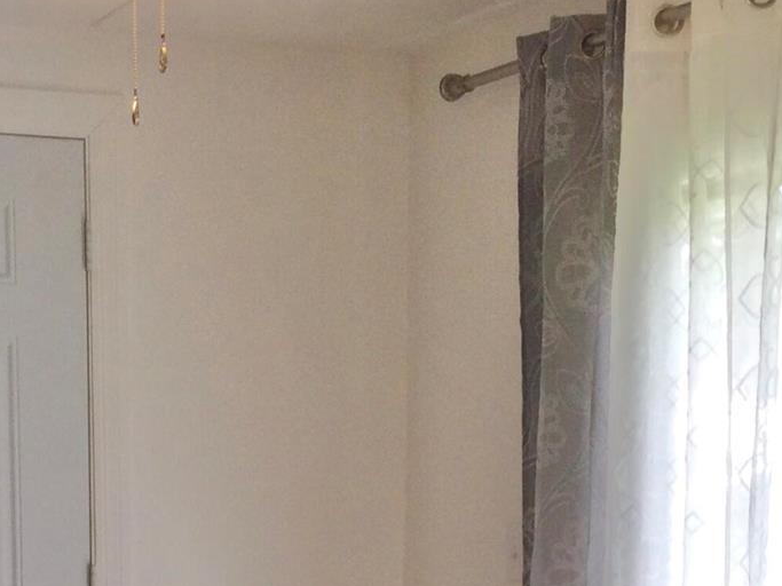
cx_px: 236
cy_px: 784
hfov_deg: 21.0
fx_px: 2101
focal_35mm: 93
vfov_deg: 15.1
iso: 25
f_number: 2.4
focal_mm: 3.3
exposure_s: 1/60
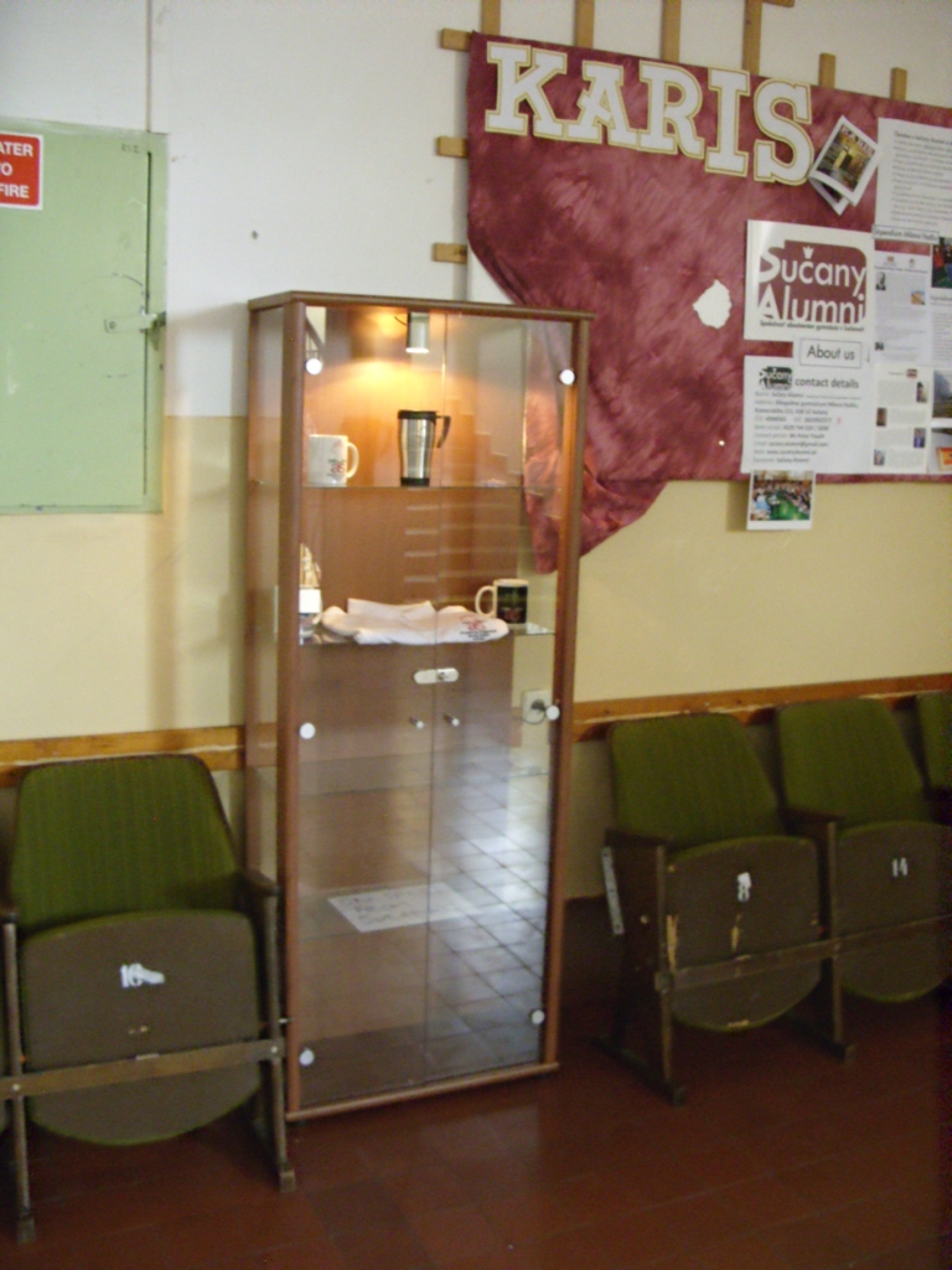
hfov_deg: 37.7
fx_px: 1393
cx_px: 476
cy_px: 635
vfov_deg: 49.0
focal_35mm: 38
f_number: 2.8
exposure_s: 1/3
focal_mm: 6.3
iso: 200
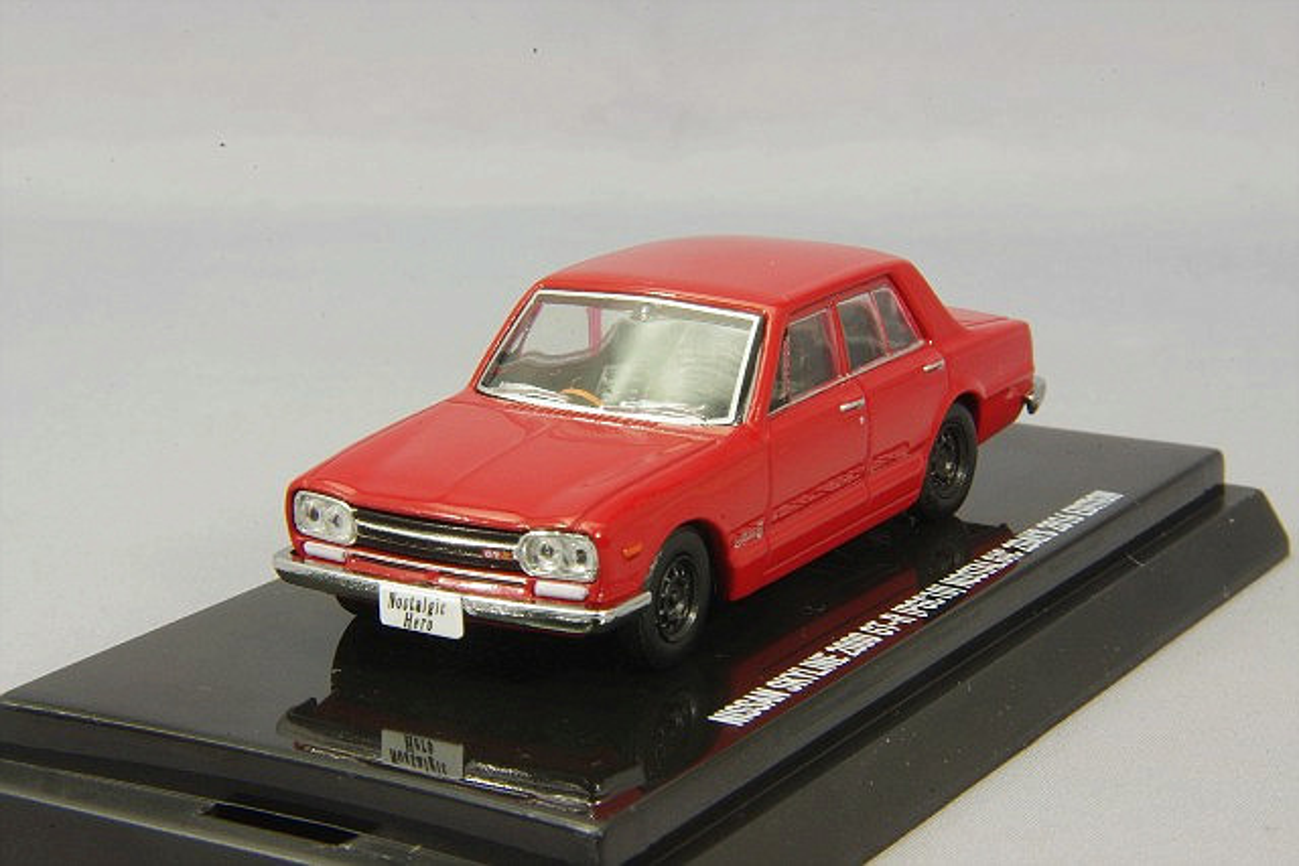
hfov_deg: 18.3
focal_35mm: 112
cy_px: 433
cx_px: 650
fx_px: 4042
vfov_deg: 12.2
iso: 400
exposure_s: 1
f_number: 32
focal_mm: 75
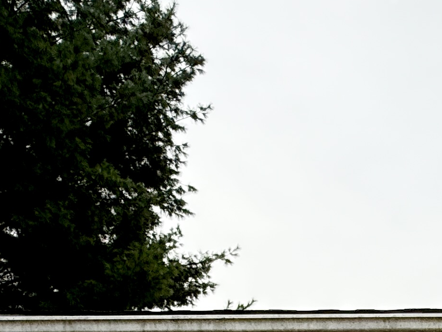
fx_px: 779
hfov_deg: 29.8
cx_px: 430
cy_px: 578
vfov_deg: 19.0
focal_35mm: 61
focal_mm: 2.22
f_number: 2.2
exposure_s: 1/1259
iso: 50
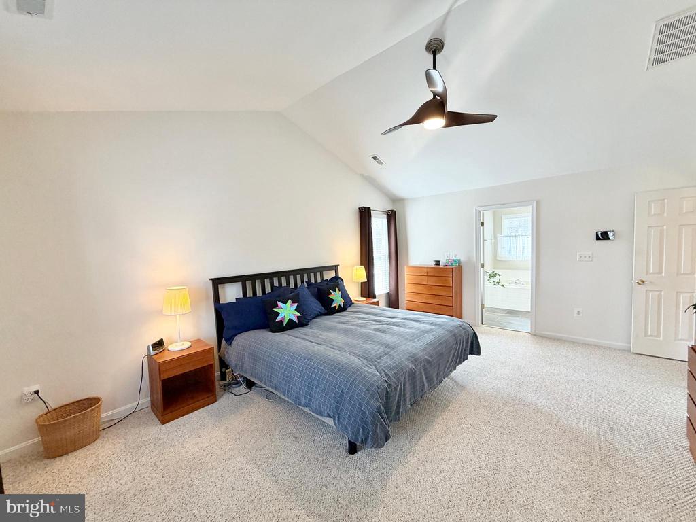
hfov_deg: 102.1
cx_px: 348
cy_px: 261
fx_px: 281
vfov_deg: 85.7
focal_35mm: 14
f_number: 2.2
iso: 160
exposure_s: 1/120
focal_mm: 2.22
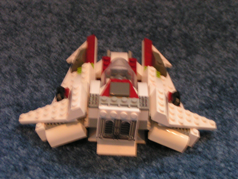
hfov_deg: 21.5
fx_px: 626
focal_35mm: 91
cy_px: 90
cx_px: 119
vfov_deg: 16.2
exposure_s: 1/6
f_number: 3.2
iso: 200
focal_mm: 13.9
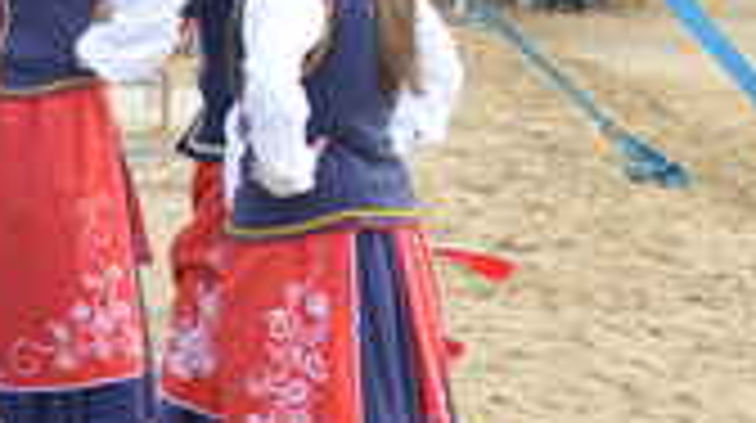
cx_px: -490
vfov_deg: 8.8
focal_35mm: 136
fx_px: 2723
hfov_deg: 14.4
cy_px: 25
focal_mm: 24
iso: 360
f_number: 5.6
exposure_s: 1/125
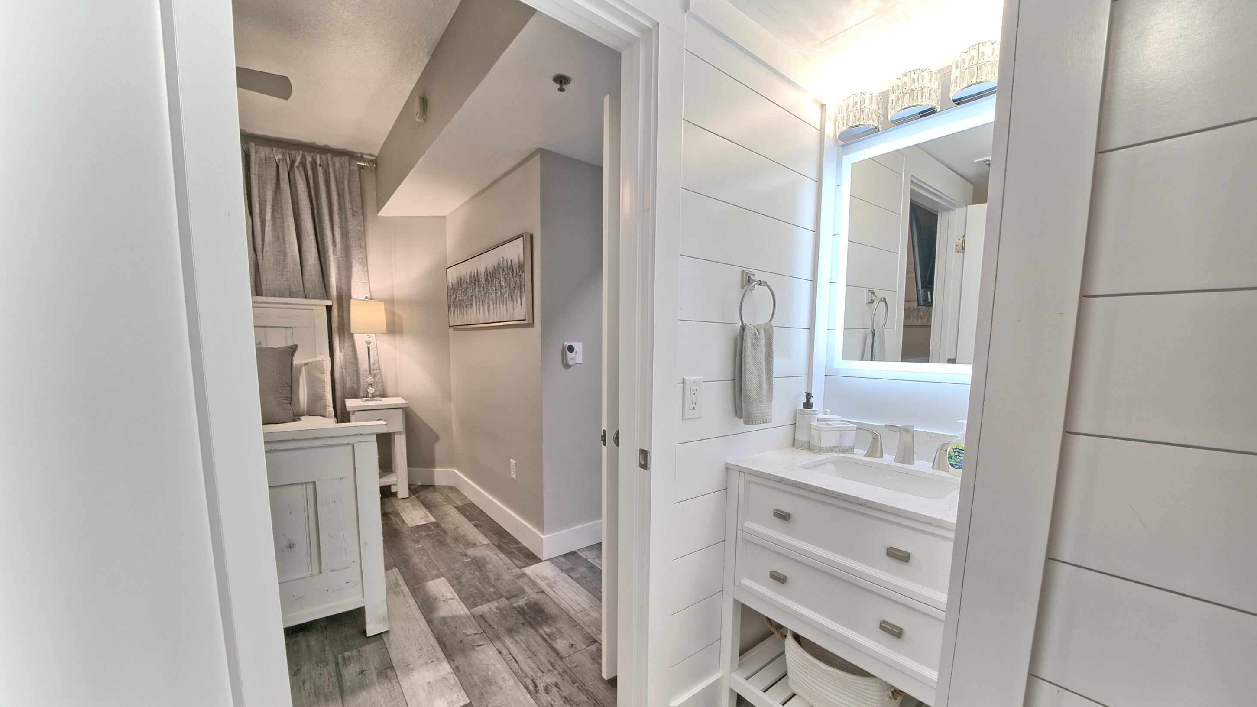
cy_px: 405
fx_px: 433
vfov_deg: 77.9
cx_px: 641
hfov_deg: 110.8
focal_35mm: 13
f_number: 11
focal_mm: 12
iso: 800
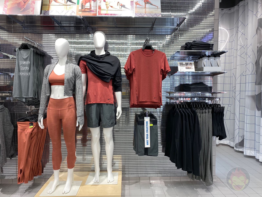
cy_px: 98
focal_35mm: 26
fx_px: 197
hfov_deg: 67.3
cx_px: 131
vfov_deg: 53.1
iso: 64
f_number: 1.8
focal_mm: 4.25
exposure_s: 1/100
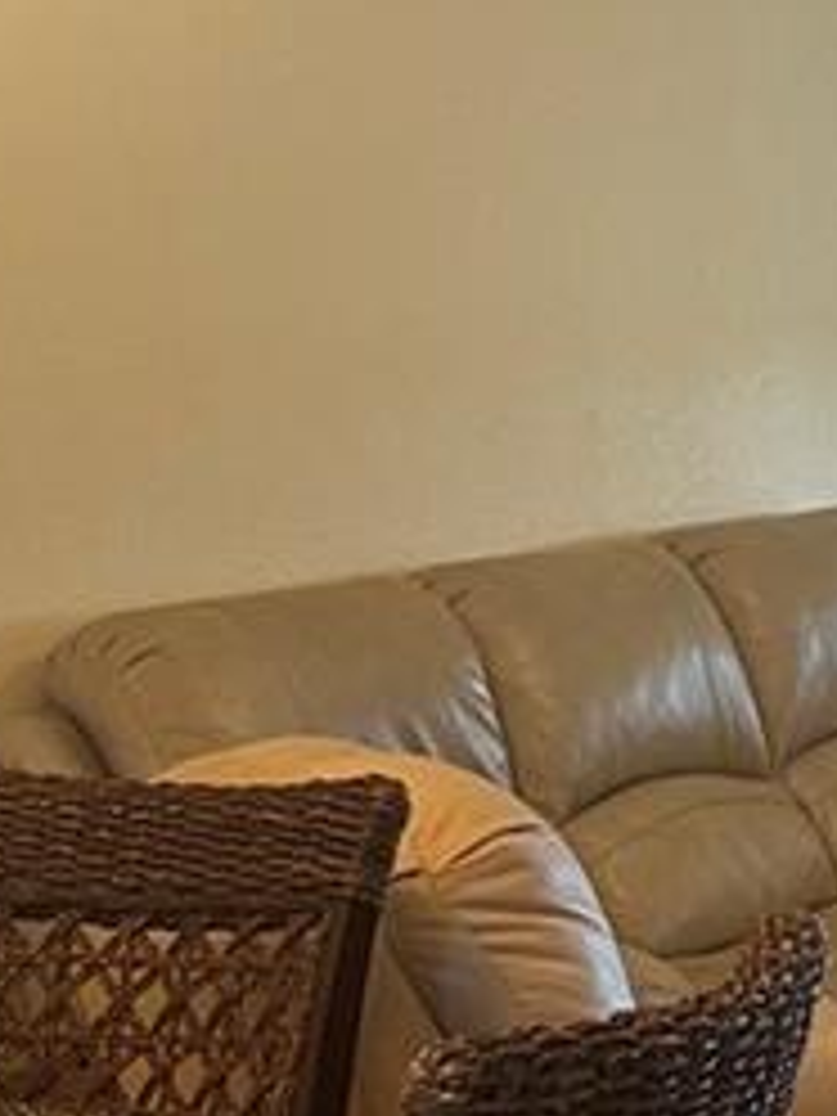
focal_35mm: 126
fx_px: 4062
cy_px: 590
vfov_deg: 15.6
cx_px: 950
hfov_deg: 11.6
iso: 100
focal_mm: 5.7
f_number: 1.5
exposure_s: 1/60
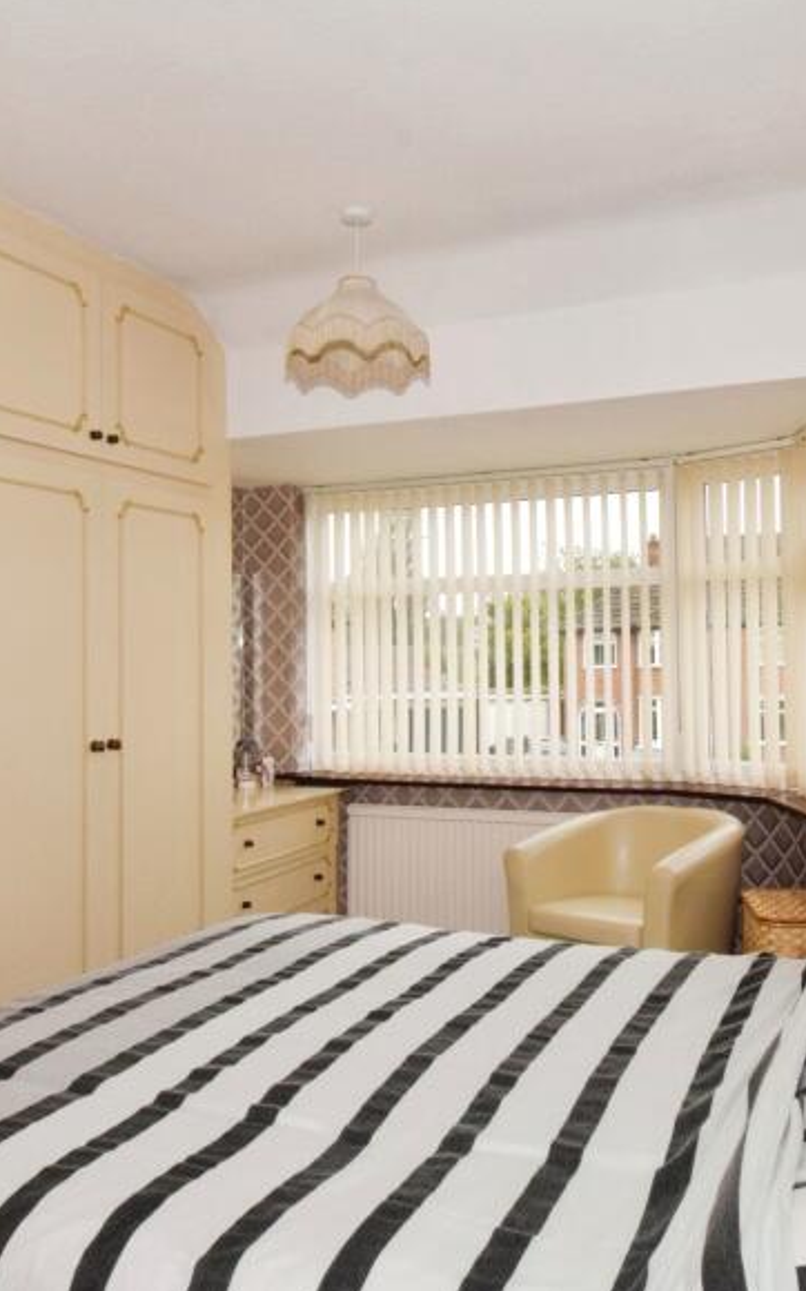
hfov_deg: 45.4
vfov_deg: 68.4
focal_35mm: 27
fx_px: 950
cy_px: 640
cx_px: 528
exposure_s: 1/60
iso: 1000
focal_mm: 10
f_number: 13
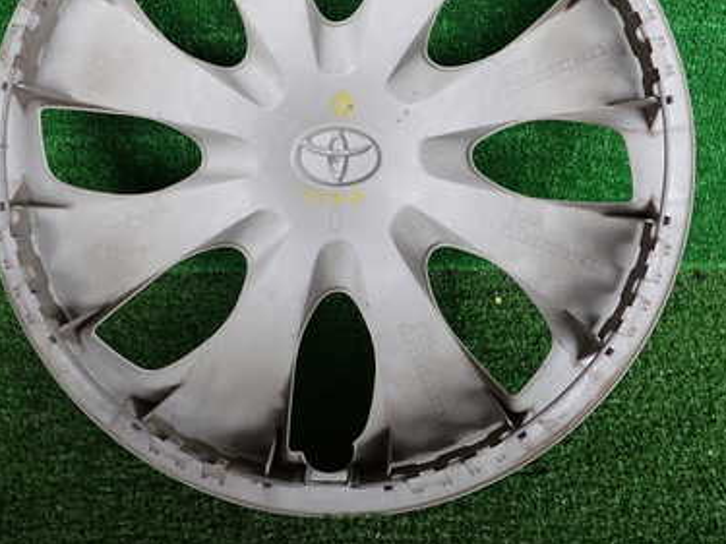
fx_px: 839
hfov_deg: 46.8
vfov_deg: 35.5
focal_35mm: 40
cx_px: 358
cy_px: 168
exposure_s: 1/50
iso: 200
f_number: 2
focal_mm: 4.5
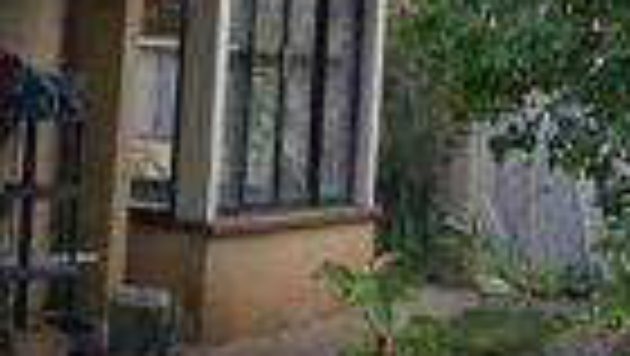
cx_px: -108
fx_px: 2374
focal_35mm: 142
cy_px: -324
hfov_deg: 14.7
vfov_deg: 8.2
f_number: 2.8
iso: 100
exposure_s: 1/106
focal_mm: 8
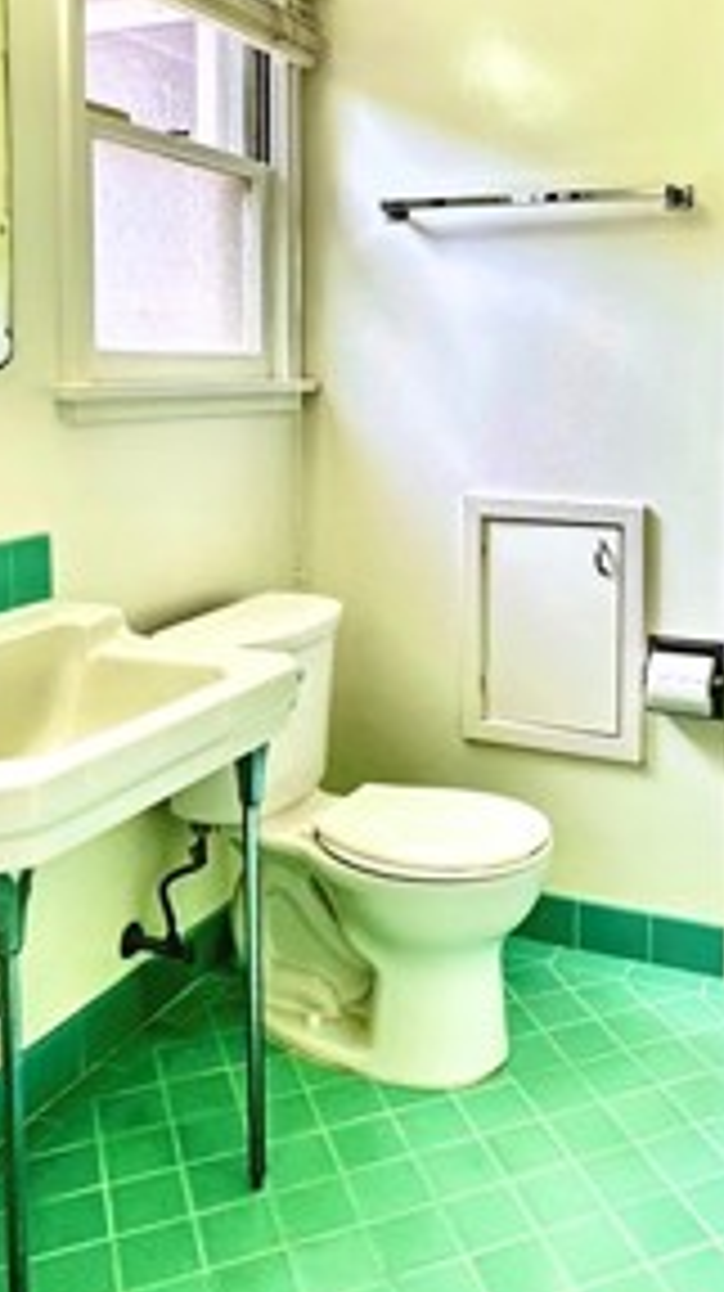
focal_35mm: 34
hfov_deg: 34.3
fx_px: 1163
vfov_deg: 56.7
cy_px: 423
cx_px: 481
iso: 320
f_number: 2.2
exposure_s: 1/60
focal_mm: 2.22
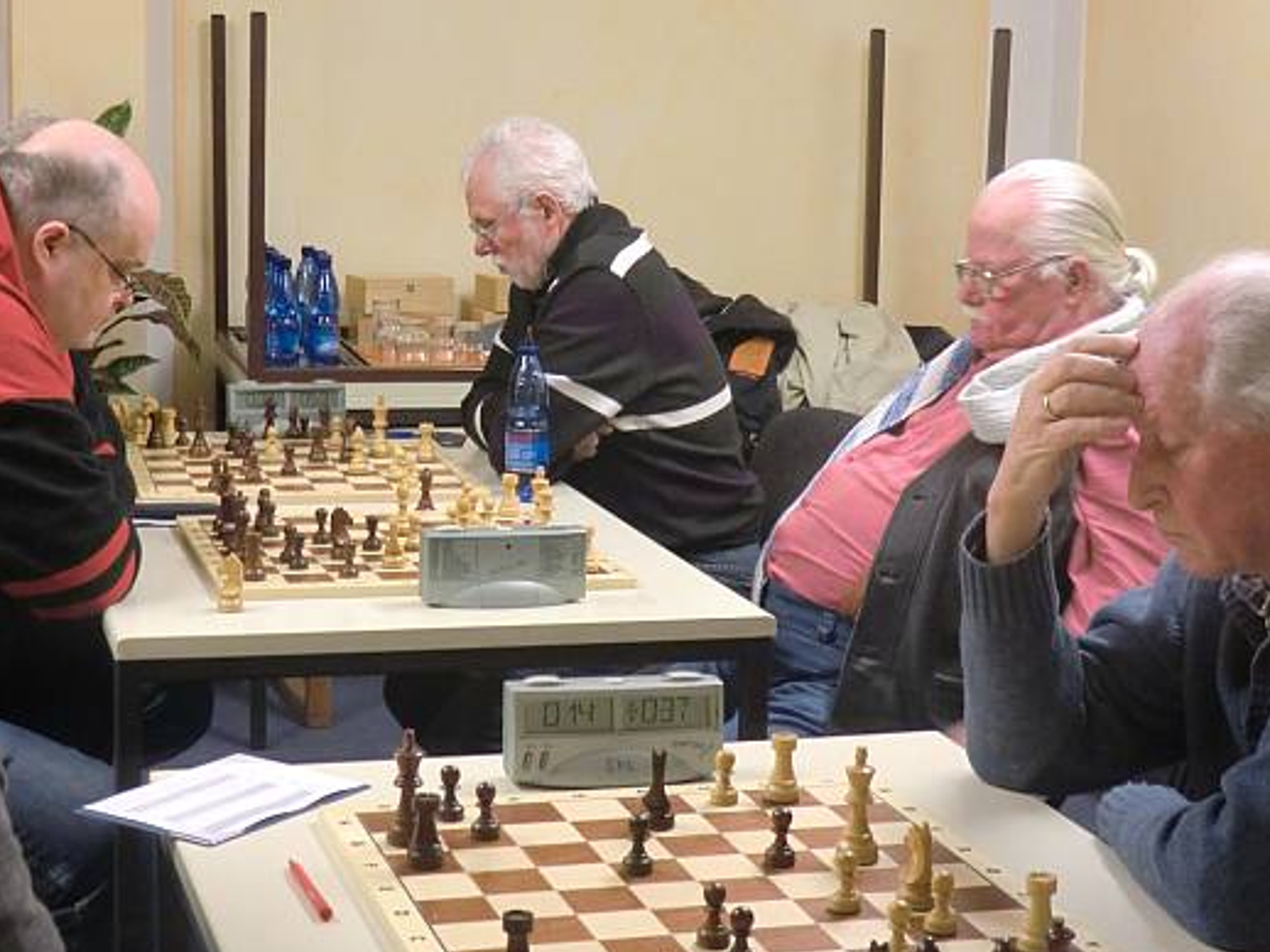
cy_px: 471
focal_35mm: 68
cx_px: 579
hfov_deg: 28.6
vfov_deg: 21.6
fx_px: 2494
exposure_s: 1/15
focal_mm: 9.8
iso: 400
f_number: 4.2
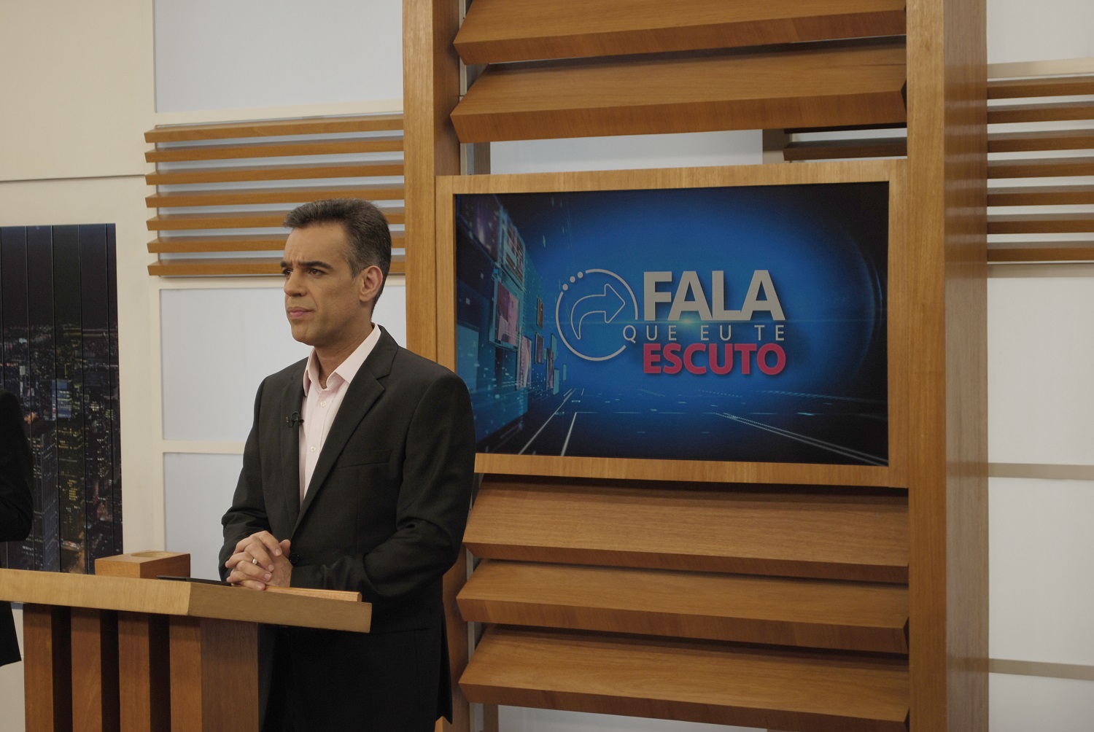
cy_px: 366
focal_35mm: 75
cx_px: 547
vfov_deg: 18.2
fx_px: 2282
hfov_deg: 27.0
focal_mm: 50
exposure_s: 1/60
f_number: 5.6
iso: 200
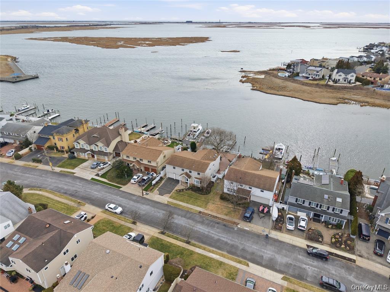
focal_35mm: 24
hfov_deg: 71.6
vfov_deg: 56.8
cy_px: 146
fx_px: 270
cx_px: 195
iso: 230
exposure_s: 1/4000
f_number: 1.8
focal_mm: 8.7
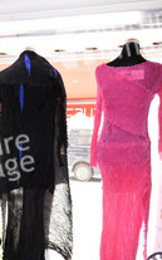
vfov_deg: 33.0
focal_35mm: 59
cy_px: 227
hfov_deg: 21.3
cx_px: 6
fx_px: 418
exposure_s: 1/160
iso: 1600
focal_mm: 30
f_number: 6.3
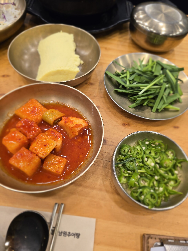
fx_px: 167
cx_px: 94
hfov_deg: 58.9
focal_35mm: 23
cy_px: 126
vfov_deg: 73.9
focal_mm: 6.3
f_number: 1.7
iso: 80
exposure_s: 1/60
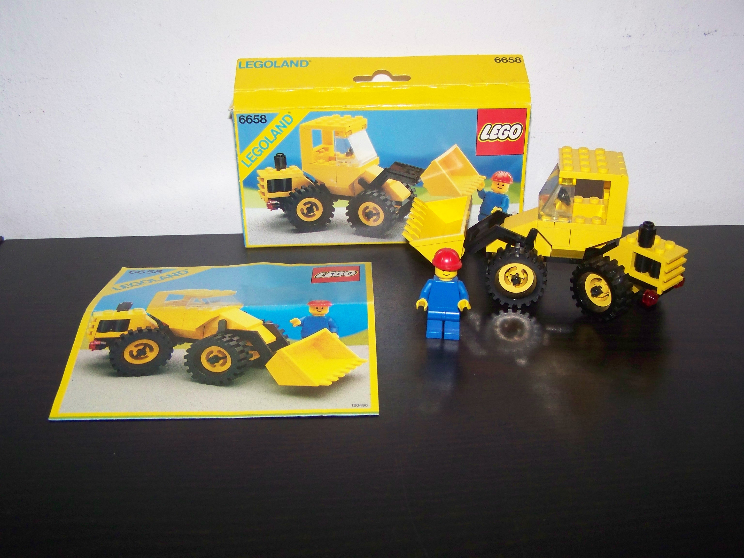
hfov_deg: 49.0
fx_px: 817
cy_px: 279
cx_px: 372
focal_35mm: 38
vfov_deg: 37.7
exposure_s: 1/30
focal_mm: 6.3
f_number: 2.8
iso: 200
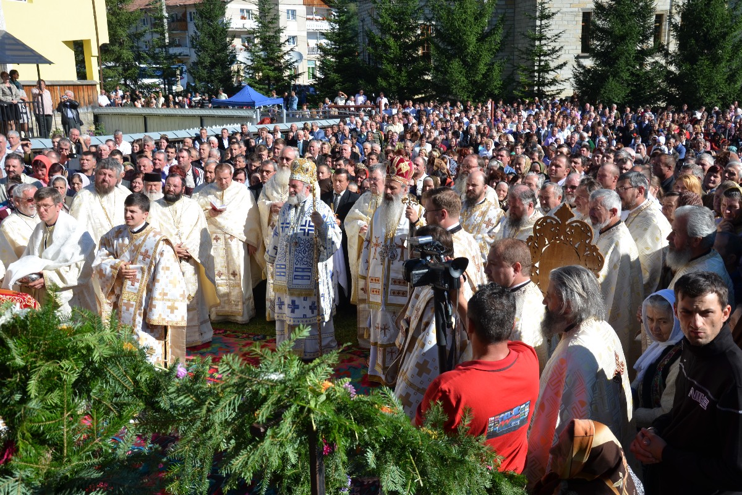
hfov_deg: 51.3
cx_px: 371
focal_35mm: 38
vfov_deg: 35.5
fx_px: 773
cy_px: 248
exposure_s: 1/250
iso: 110
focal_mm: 25
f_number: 8
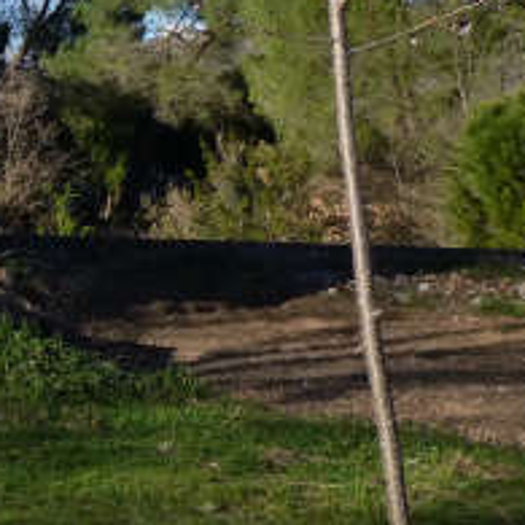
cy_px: 54
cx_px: -447
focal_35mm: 87
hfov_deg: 16.4
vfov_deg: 19.6
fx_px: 1493
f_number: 3.1
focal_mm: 4.5
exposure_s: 1/800
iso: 160
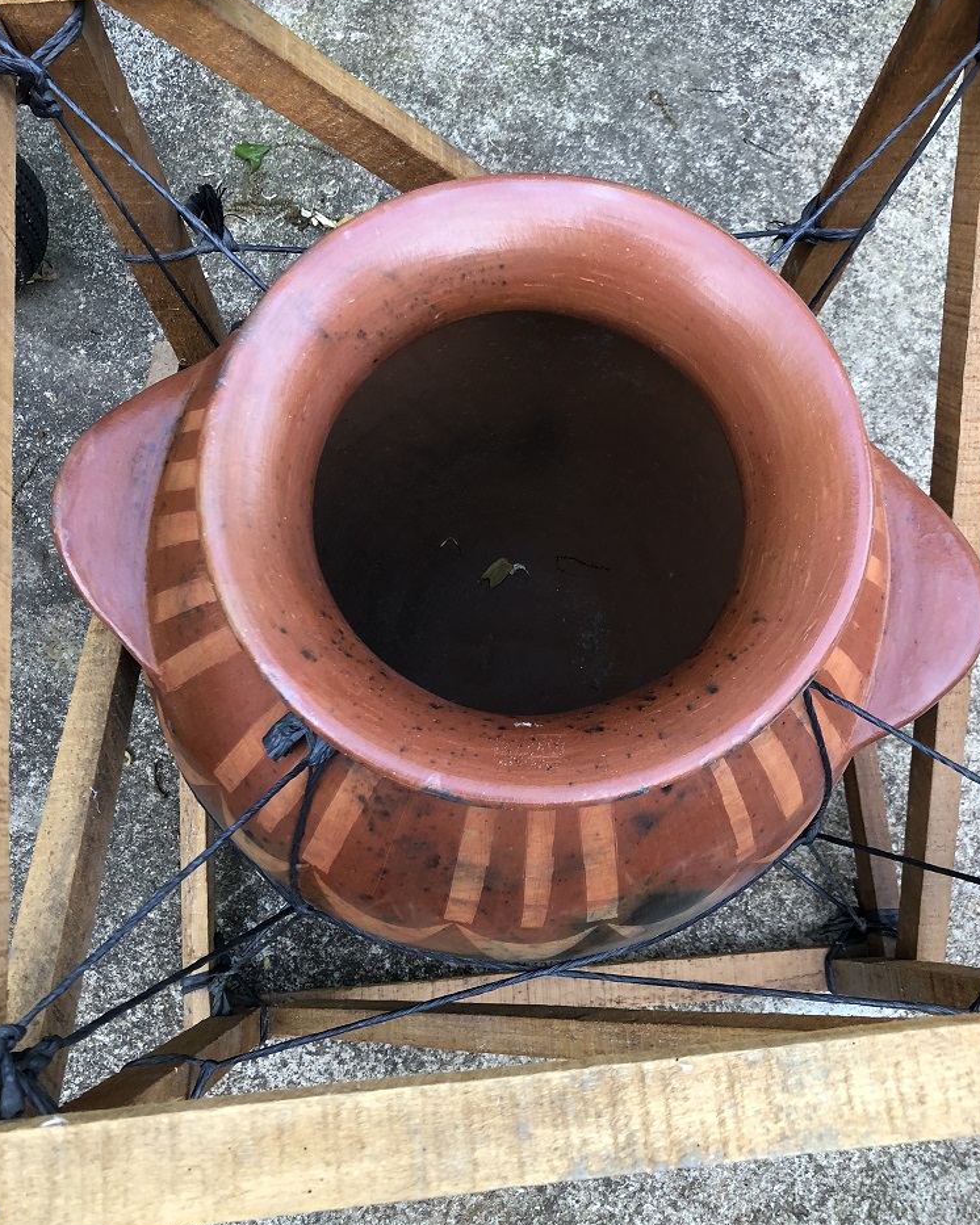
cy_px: 633
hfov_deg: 48.5
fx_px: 1088
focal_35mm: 30
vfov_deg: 58.8
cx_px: 491
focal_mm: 3.99
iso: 25
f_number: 1.8
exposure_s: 1/30
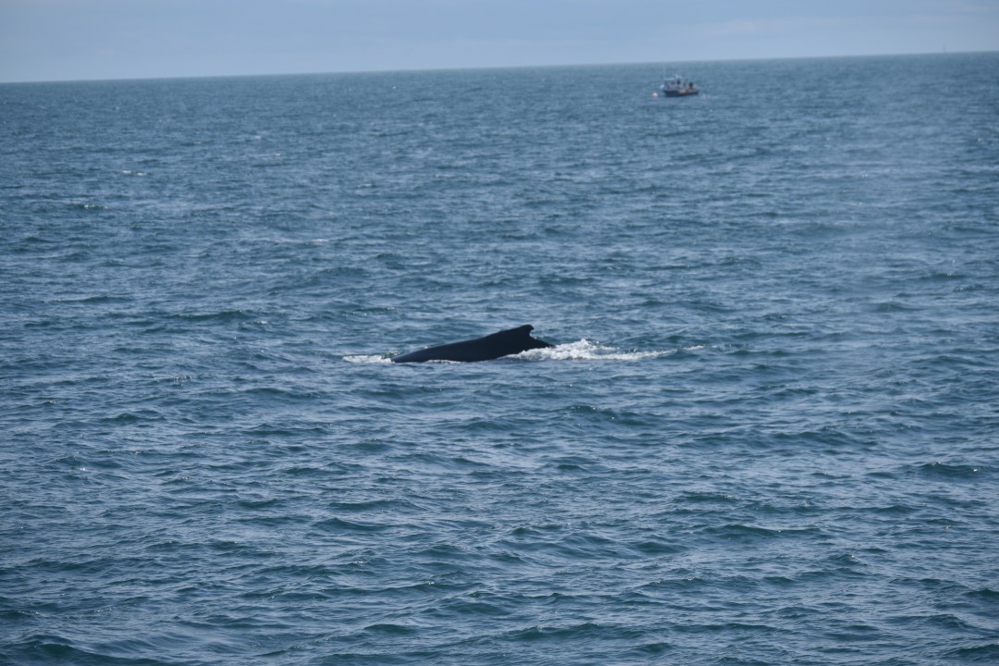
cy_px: 333
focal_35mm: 195
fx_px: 5411
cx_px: 500
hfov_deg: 10.5
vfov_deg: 7.0
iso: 200
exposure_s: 1/1600
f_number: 5.6
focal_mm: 130
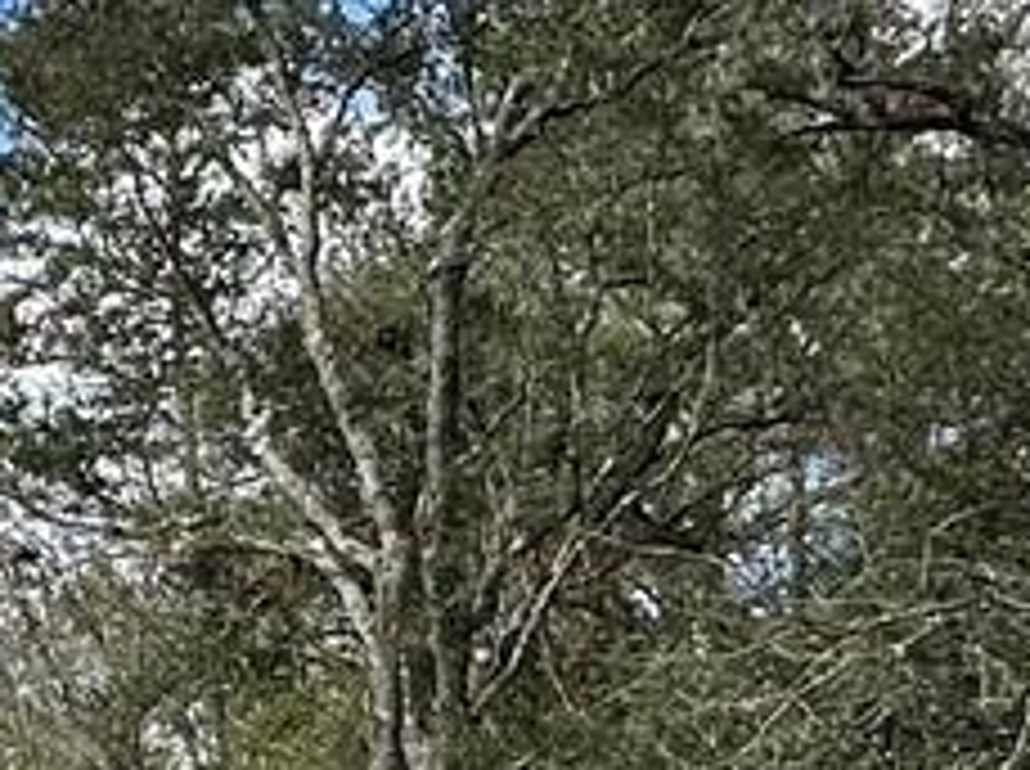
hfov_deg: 18.3
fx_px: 2911
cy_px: 752
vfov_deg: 14.8
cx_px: -418
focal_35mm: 98
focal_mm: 2.22
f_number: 2.2
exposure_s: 1/1795
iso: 40
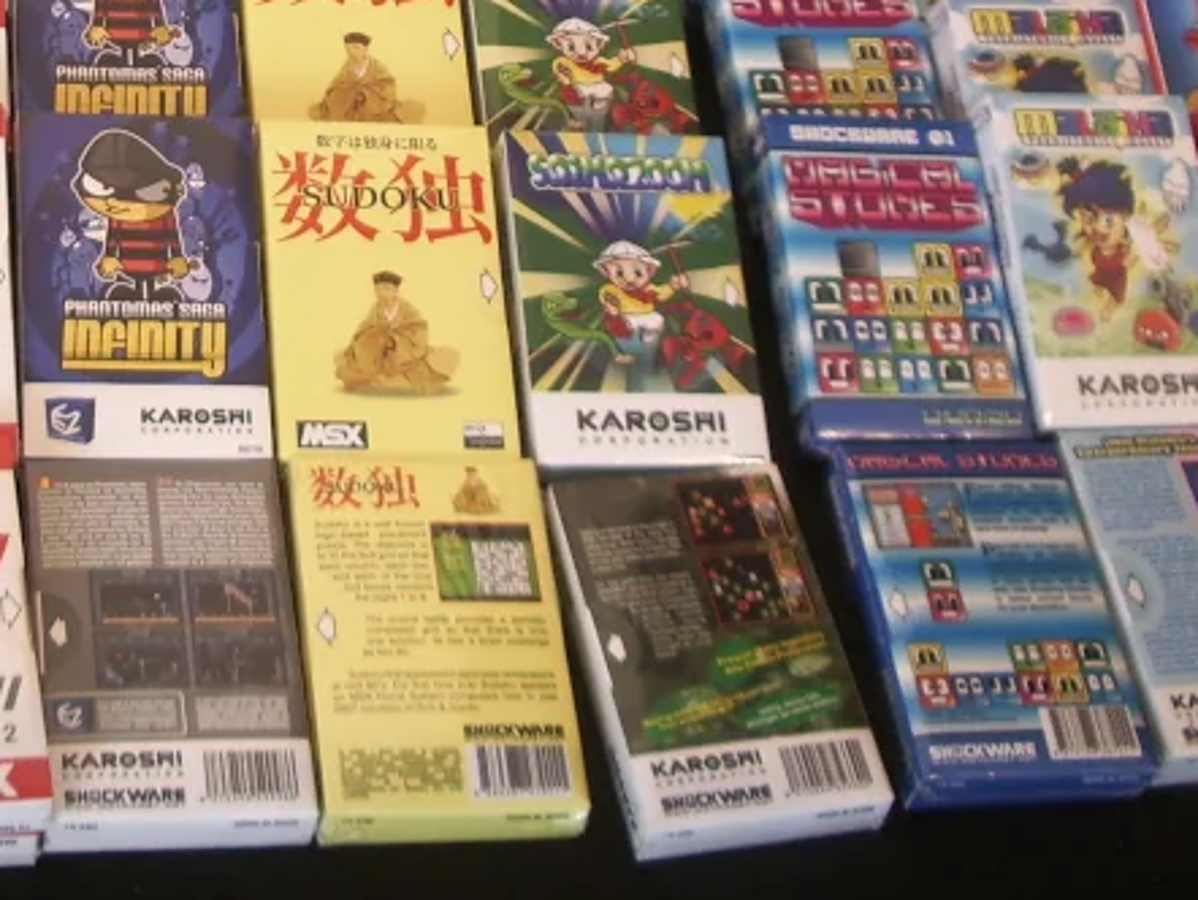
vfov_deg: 19.0
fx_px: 2632
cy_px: 38
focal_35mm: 76
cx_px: 225
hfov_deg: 25.2
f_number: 2.6
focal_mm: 5.8
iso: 100
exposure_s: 1/25
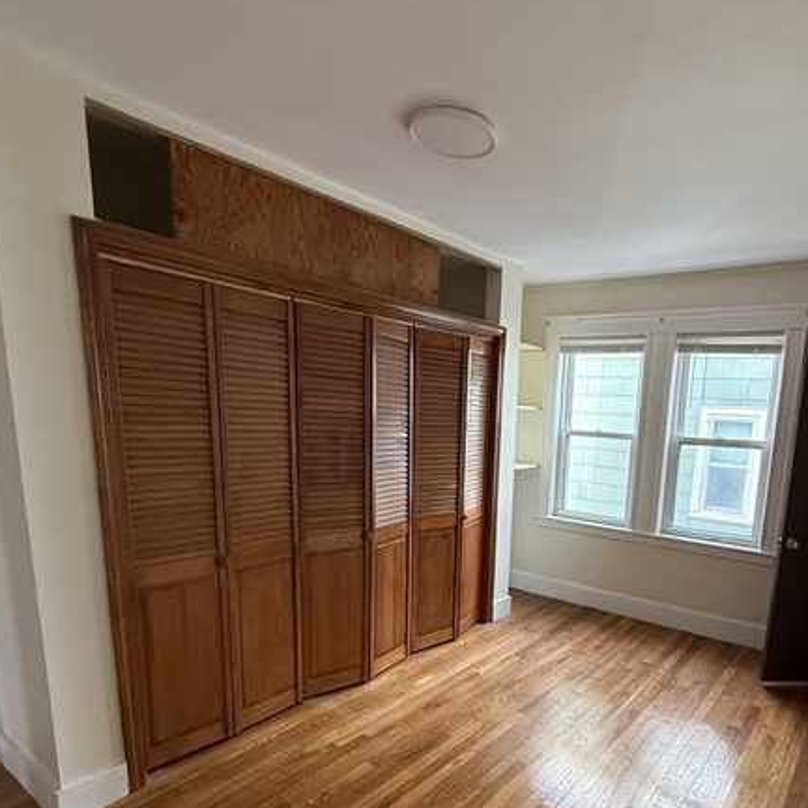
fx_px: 581
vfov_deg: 68.0
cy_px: 527
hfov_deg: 68.4
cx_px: 512
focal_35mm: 22
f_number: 2.2
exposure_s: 1/99
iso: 320
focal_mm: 2.22
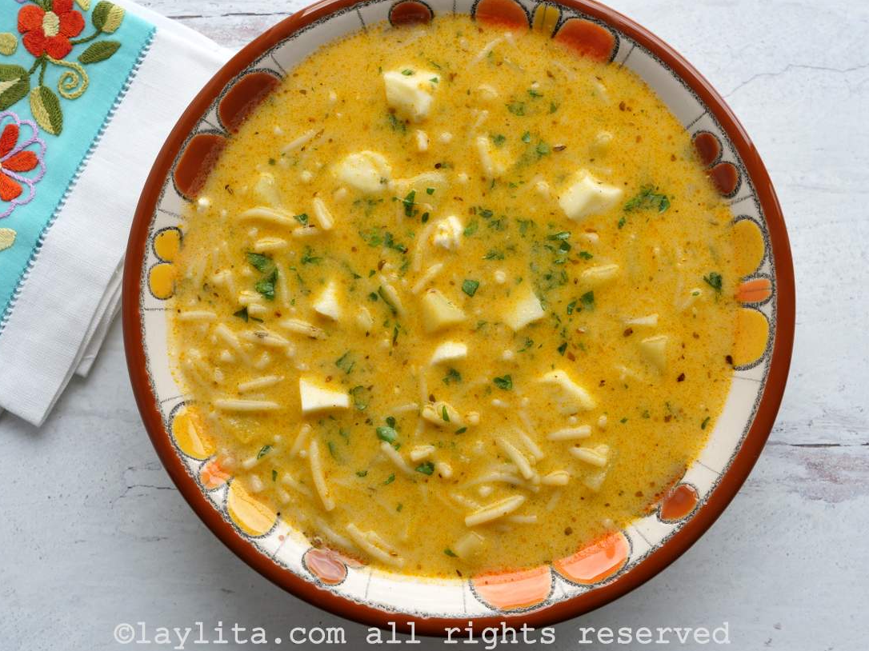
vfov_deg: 34.3
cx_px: 408
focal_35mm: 42
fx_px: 1054
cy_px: 294
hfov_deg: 44.8
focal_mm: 19
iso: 250
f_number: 6.3
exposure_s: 1/60
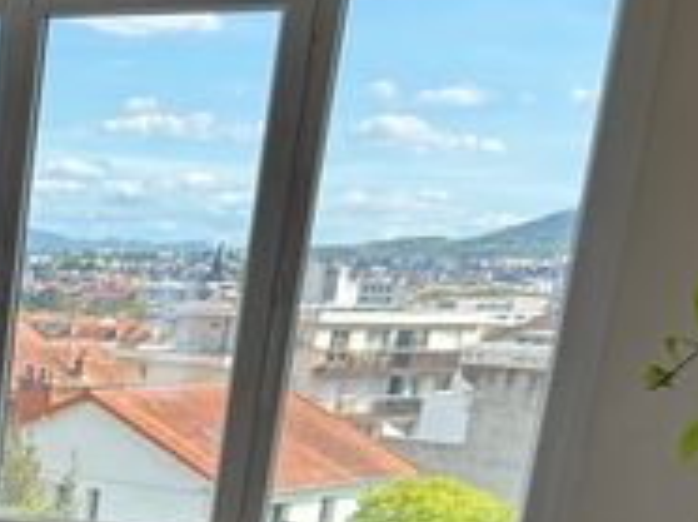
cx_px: -379
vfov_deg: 16.2
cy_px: 755
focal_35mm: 84
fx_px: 1692
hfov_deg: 19.9
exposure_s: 1/552
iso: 50
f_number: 1.5
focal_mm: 5.7
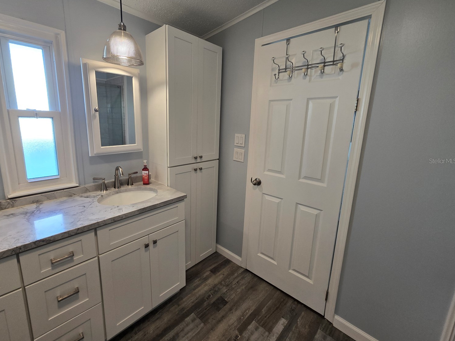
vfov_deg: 85.6
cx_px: 213
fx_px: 184
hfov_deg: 101.9
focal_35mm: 14
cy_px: 161
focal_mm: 2.2
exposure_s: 1/60
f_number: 2.2
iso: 64
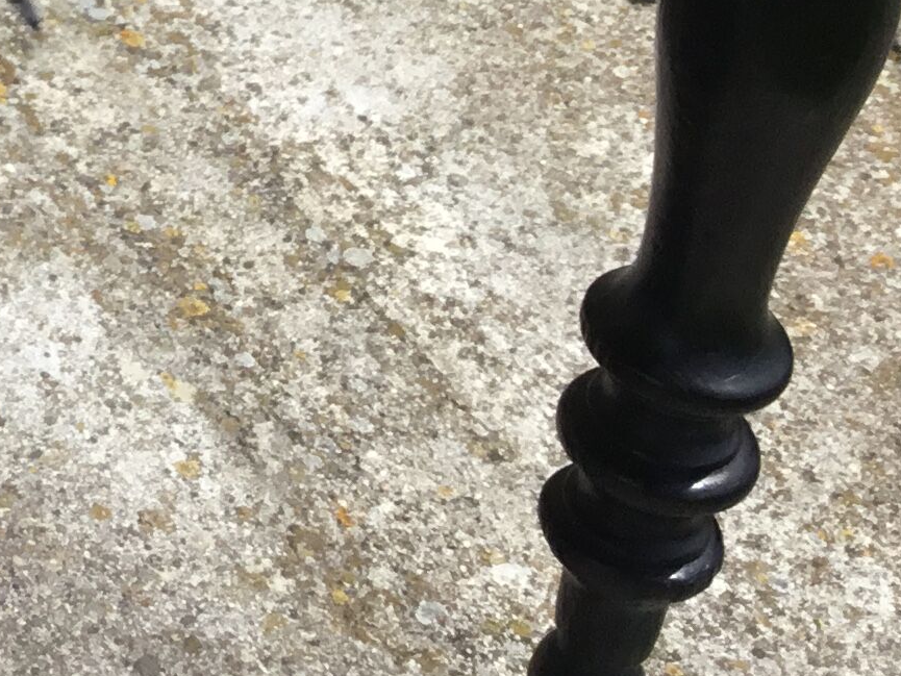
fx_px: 3046
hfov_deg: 15.1
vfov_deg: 11.8
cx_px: -595
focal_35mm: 117
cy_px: -502
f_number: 2.4
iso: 25
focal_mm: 3.3
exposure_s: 1/1631
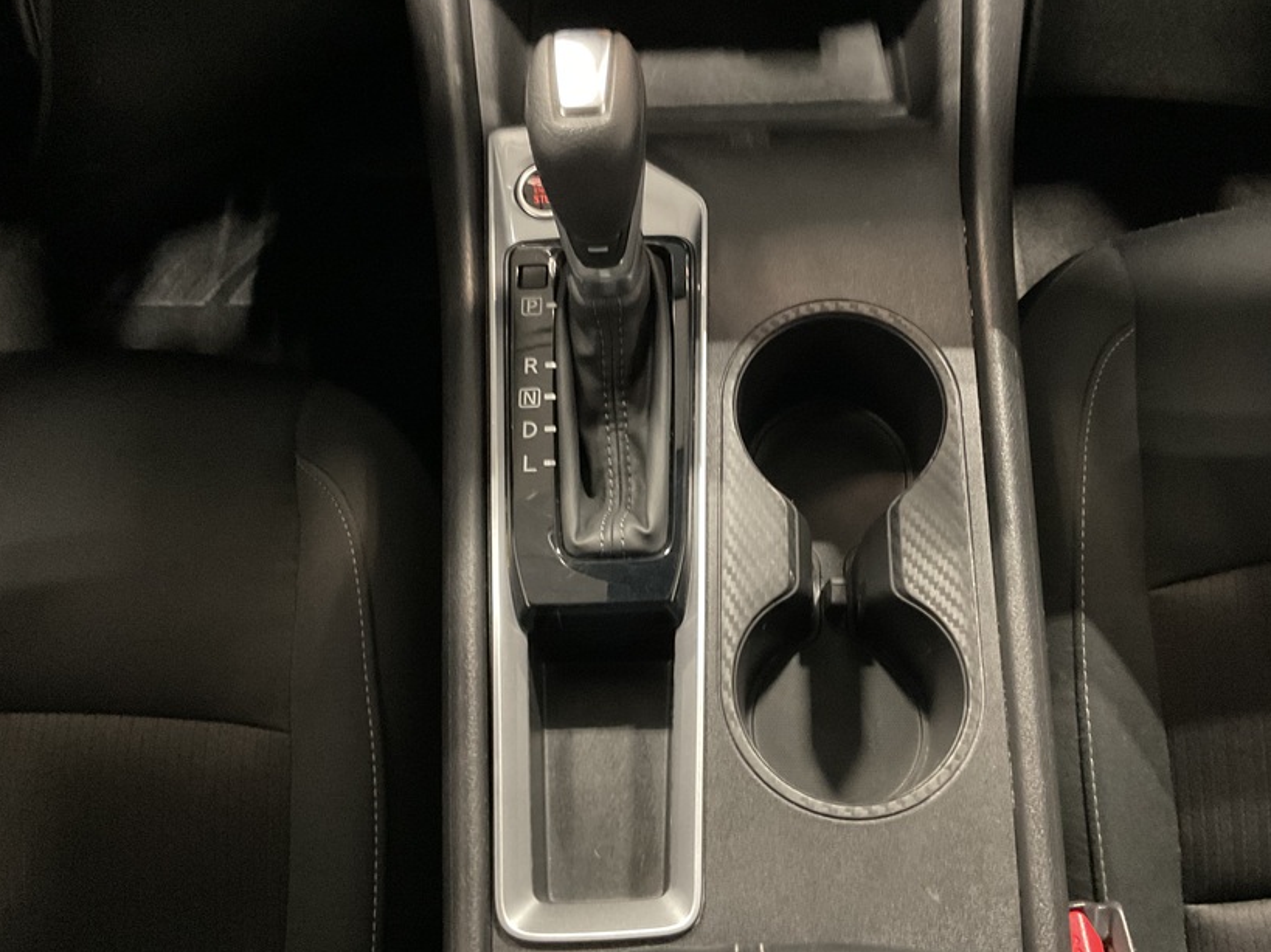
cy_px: 445
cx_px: 715
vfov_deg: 41.8
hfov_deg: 53.8
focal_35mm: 34
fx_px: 1248
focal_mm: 3
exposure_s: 1/20
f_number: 1.8
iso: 500
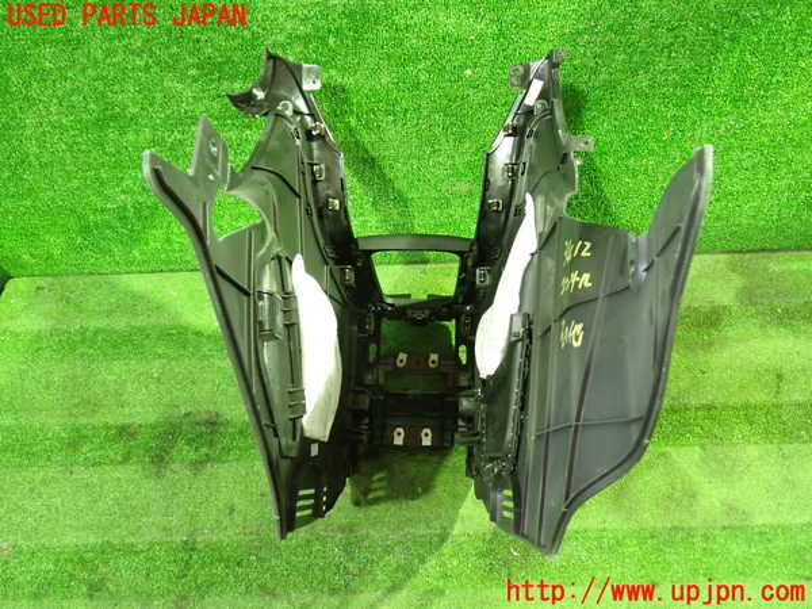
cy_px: 304
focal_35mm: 30
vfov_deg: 46.8
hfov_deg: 60.0
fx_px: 704
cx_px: 406
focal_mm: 5.4
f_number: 2.3
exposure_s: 1/13
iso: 800
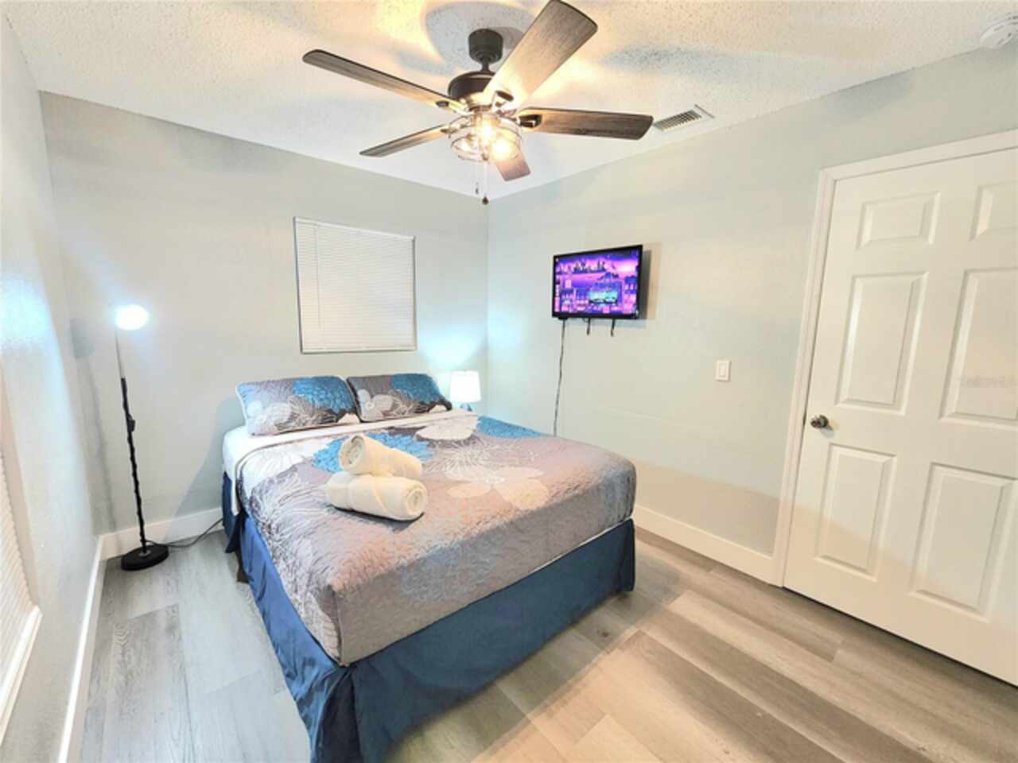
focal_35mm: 13
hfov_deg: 106.2
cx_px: 509
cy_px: 382
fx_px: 382
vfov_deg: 89.9
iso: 250
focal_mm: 2.2
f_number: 2.2
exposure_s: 1/60.2
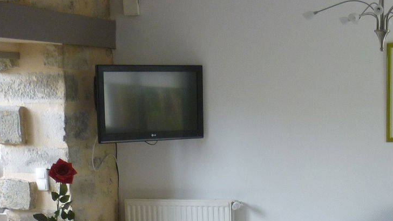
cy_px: 275
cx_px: 287
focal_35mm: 79
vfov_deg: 14.7
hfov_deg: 26.5
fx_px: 823
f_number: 2.8
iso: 125
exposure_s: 1/30
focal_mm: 5.5
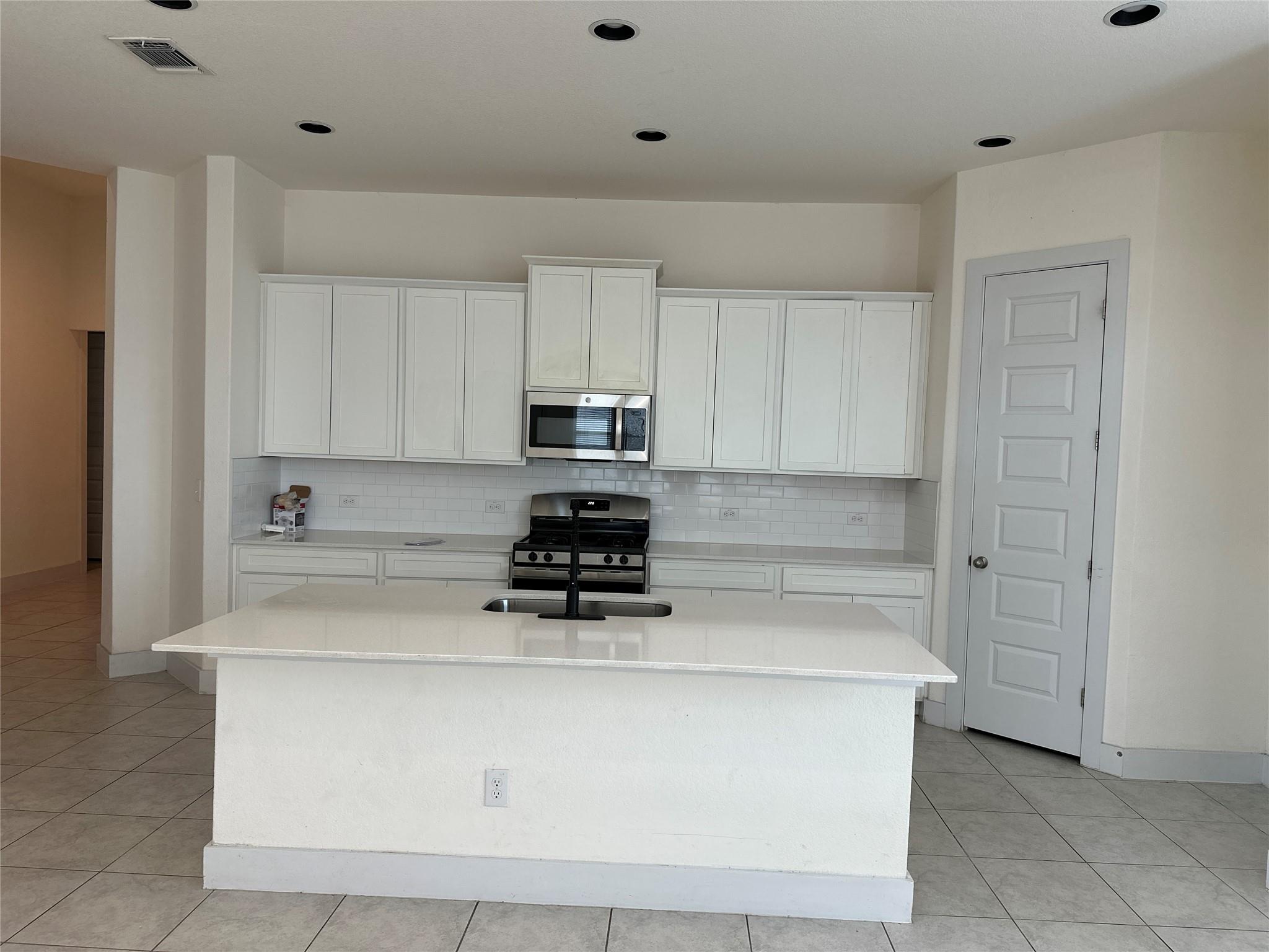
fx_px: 880
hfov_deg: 71.6
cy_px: 476
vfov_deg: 56.8
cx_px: 634
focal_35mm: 24
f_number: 1.78
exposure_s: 1/120
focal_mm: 6.86
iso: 125
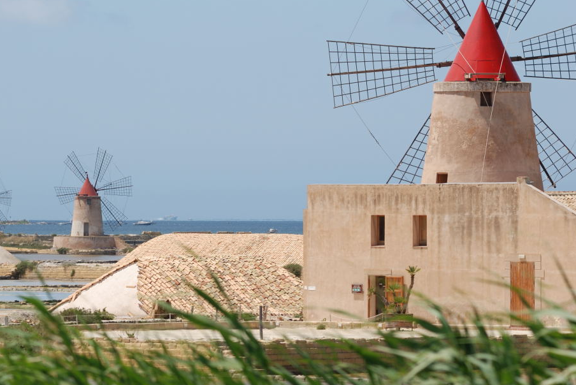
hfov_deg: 6.7
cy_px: 184
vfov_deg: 4.5
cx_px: 262
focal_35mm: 306
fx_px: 4899
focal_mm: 180
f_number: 8
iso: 100
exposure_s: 1/320
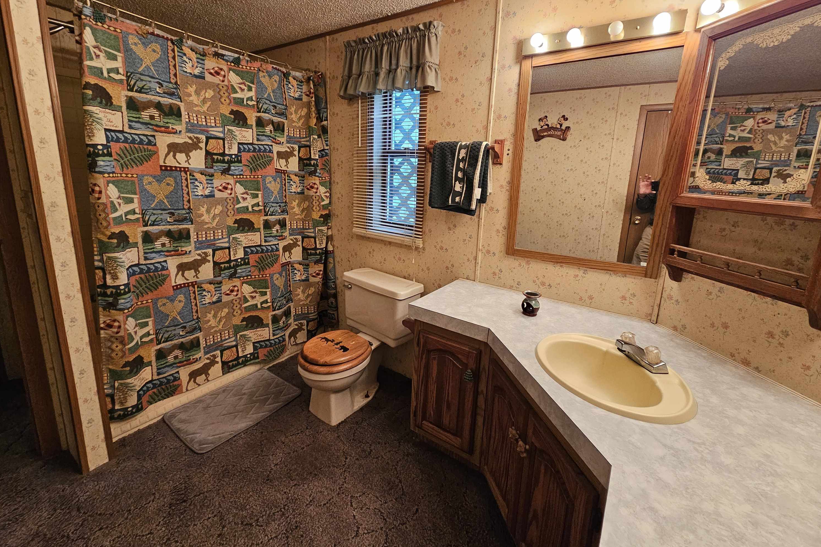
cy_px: 243
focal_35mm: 14
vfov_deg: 80.9
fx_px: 319
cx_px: 419
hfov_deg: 104.2
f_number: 2.2
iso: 250
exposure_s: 1/60
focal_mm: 2.2
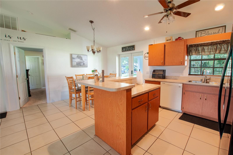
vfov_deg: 77.2
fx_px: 97
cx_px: 116
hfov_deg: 100.5
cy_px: 78
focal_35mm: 15
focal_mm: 10
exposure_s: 1/60
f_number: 9
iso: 400
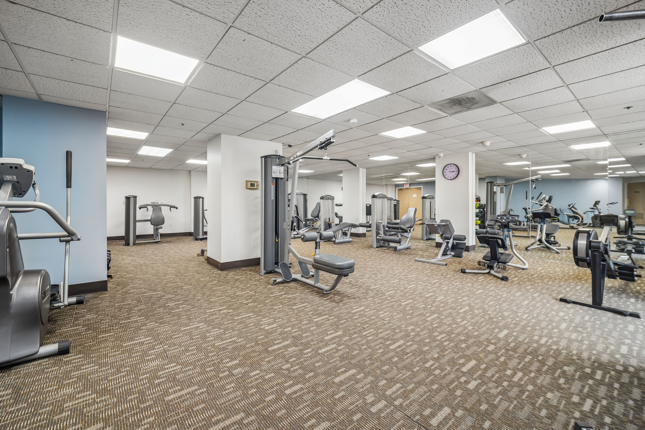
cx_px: 322
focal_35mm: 24
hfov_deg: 73.7
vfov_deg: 53.1
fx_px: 430
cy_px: 215
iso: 2500
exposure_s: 1/40
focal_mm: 24
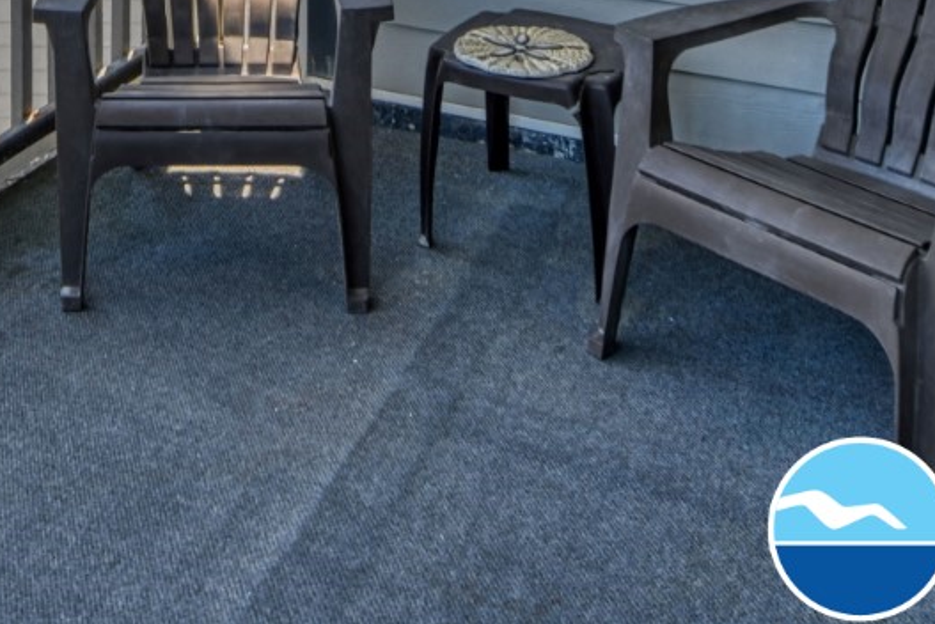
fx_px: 1117
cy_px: -328
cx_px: 192
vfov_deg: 24.1
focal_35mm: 43
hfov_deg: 43.4
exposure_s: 1/10
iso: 500
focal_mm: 14
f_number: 9
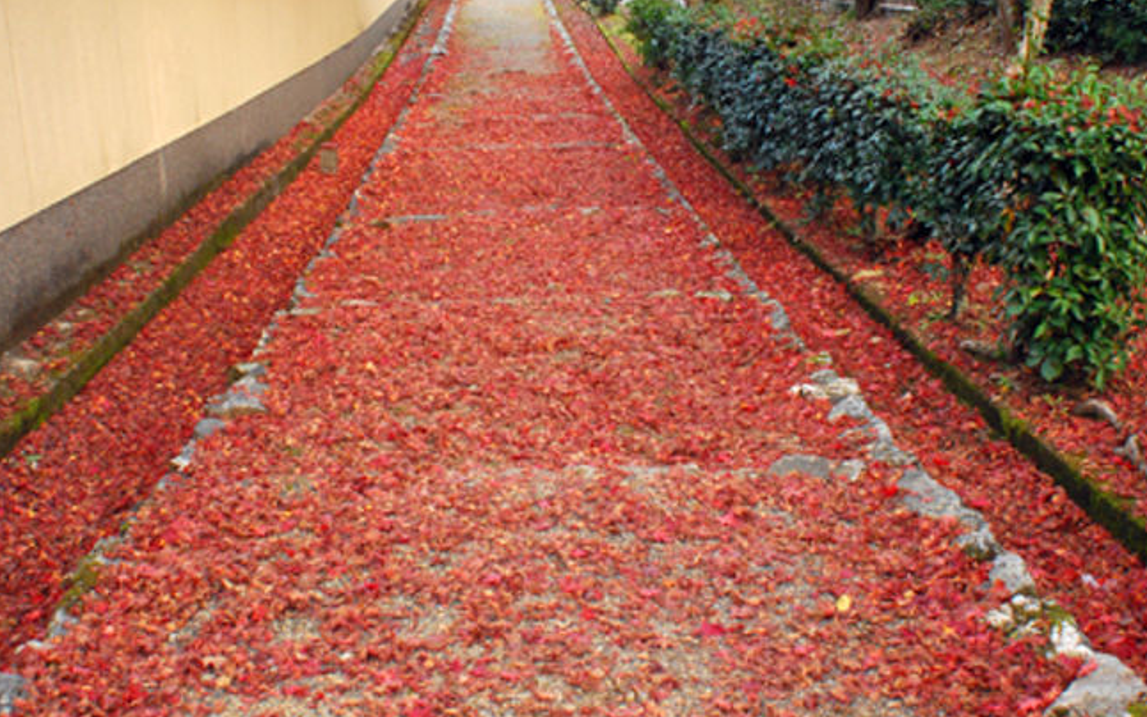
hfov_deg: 43.5
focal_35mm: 46
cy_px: 275
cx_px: 572
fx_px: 1438
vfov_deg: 27.9
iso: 400
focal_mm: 20
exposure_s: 1/125
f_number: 5.6
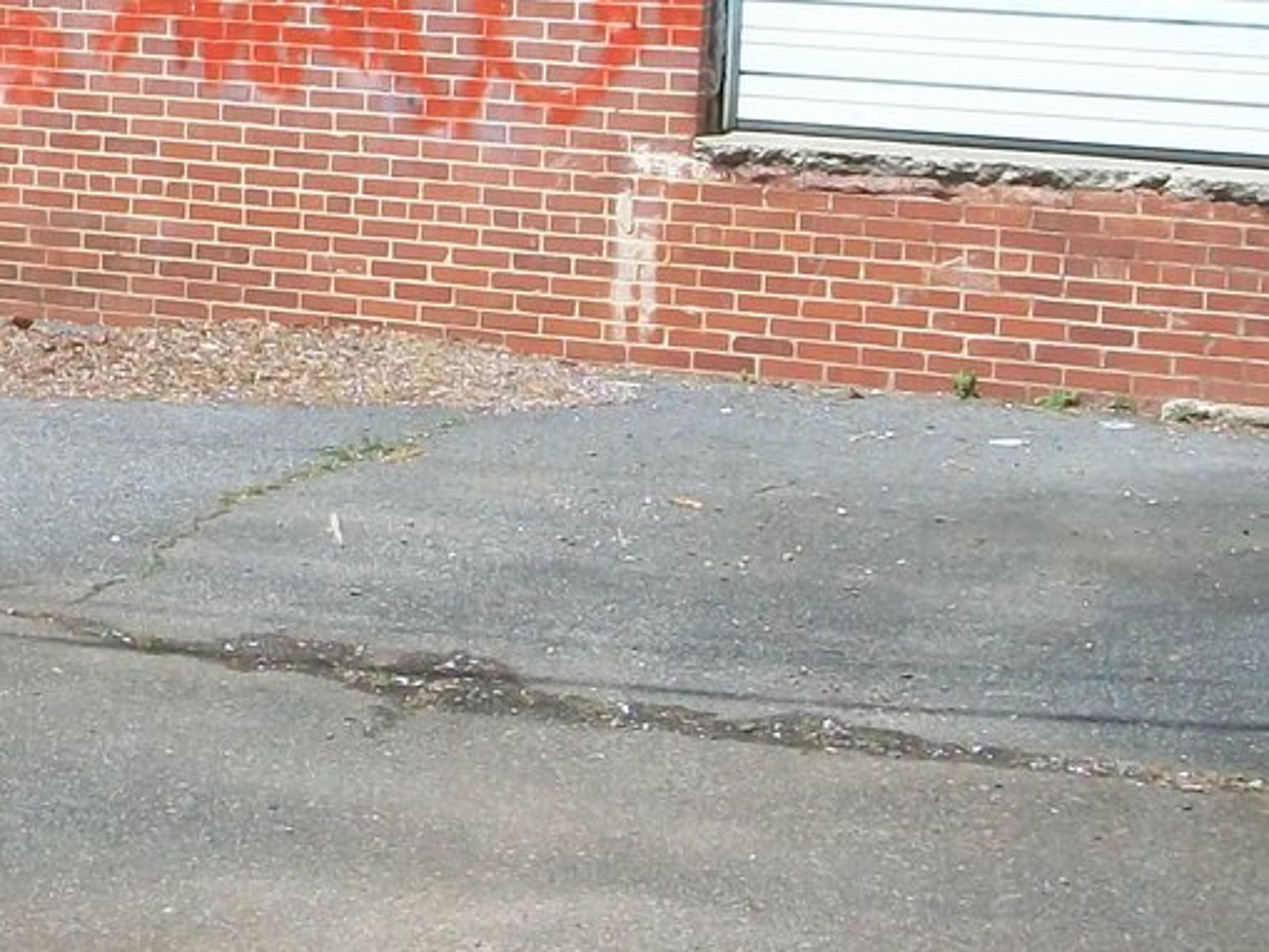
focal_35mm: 101
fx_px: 3703
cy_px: -61
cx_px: 89
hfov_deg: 19.0
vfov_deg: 14.4
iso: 80
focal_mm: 5.7
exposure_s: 1/500
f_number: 5.5
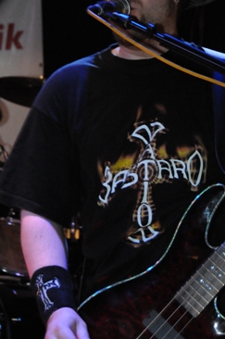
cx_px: 160
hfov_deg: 9.3
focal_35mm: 147
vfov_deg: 14.0
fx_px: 1382
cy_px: 121
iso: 3200
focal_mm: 56
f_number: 4.8
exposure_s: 1/30
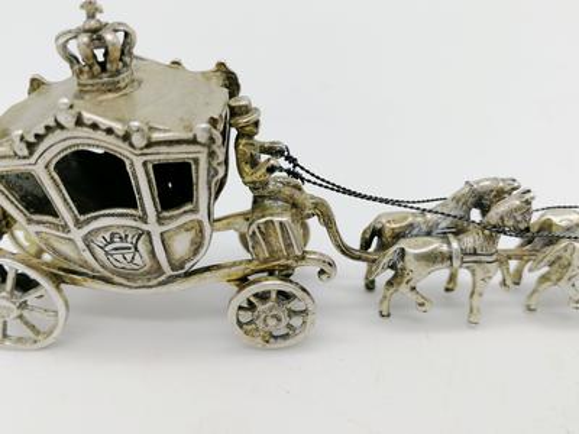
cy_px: 217
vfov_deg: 51.4
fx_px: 452
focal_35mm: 27
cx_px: 290
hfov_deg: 65.3
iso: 50
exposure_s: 1/122
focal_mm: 3.95
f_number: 2.2
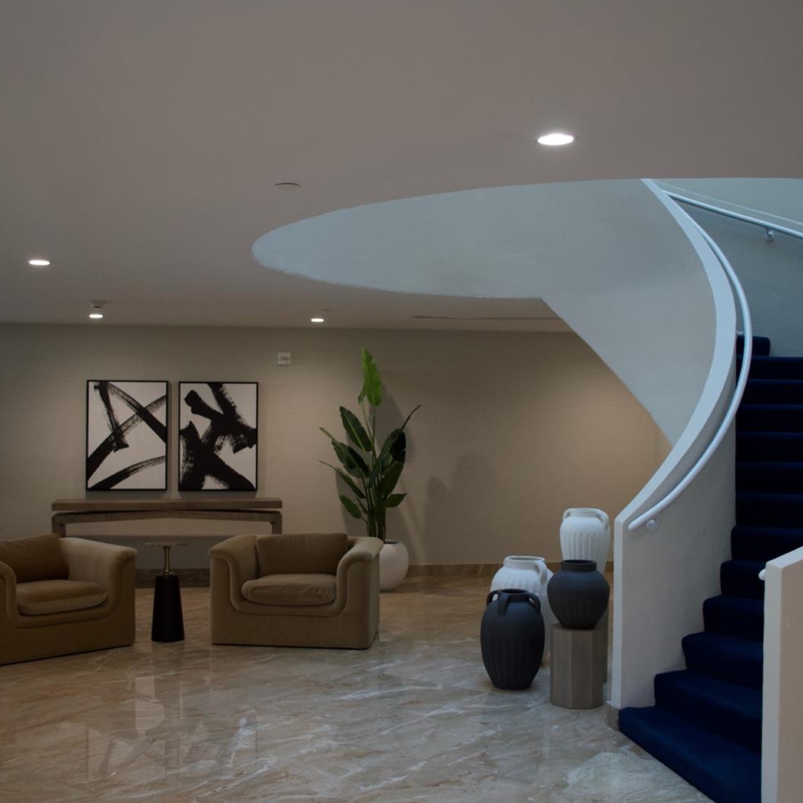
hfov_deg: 42.8
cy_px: 405
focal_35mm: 39
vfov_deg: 42.8
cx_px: 352
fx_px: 1024
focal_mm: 20
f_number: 3.8
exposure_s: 1/60
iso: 560
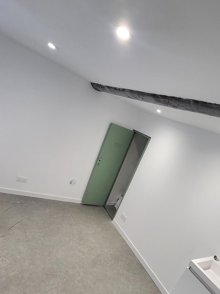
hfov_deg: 63.2
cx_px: 125
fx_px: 178
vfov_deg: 78.2
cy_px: 175
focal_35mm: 21
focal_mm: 1.74
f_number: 2.2
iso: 160
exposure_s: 1/50
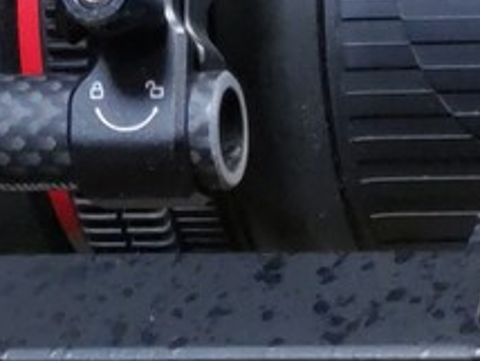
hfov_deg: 9.8
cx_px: 801
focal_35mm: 194
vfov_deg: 7.6
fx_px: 2693
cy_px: 336
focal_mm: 4.8
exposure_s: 1/33
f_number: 1.79
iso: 886
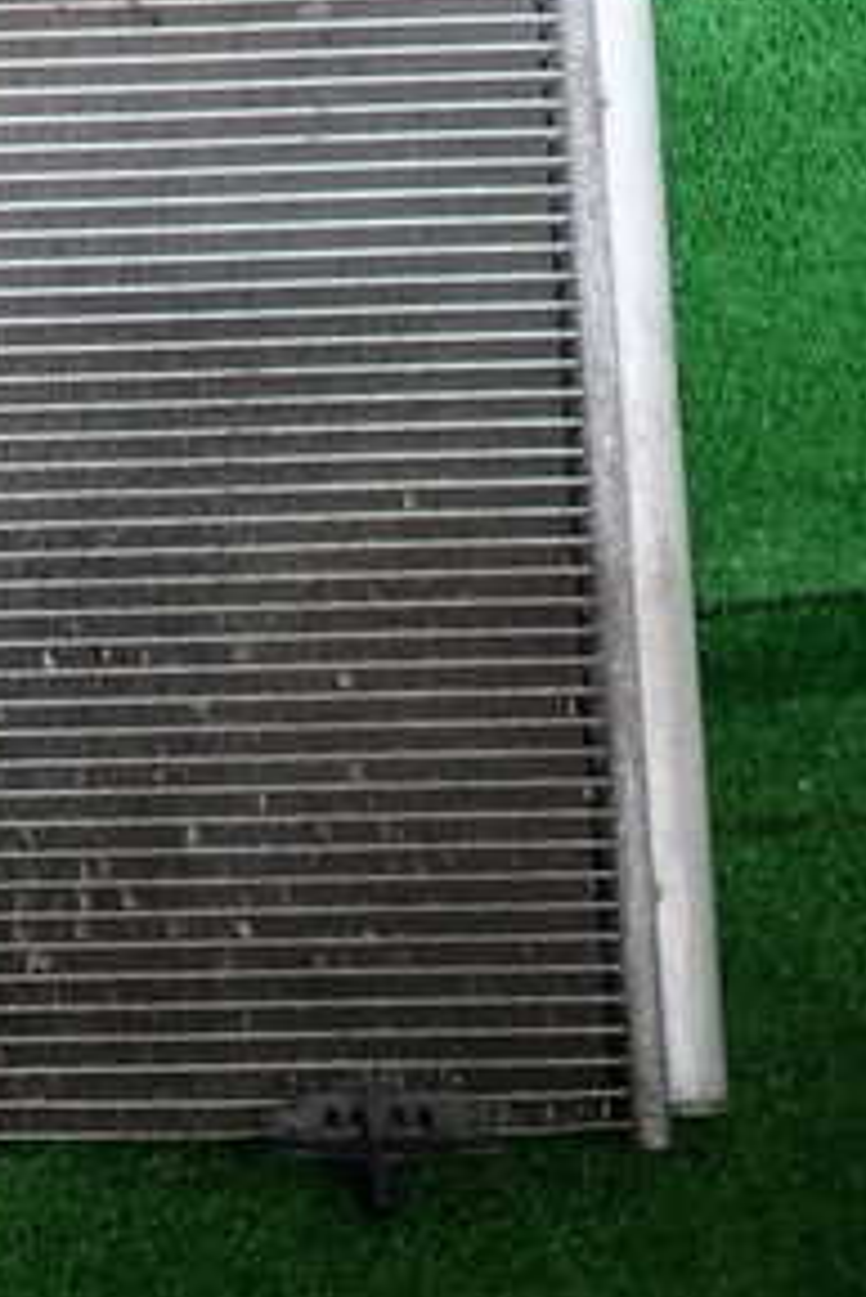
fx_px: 1946
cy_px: 548
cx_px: -224
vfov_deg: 36.8
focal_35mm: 54
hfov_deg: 22.7
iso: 200
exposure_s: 1/60
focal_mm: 4.5
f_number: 2
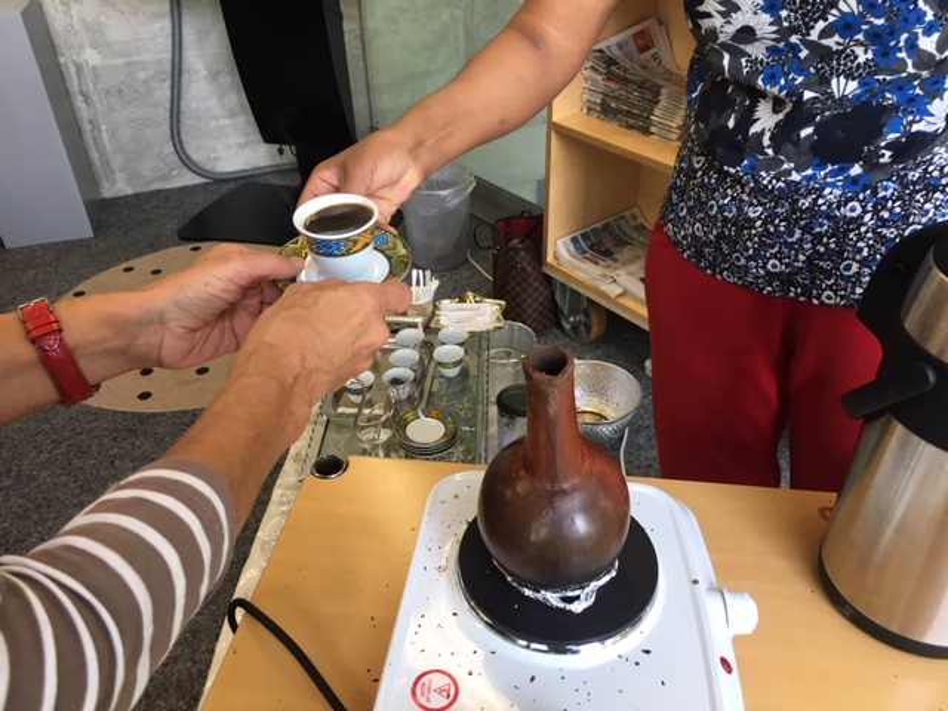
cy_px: 356
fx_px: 794
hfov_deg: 61.7
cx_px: 474
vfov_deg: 48.2
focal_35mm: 29
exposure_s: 1/33
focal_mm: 4.15
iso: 40
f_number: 2.2
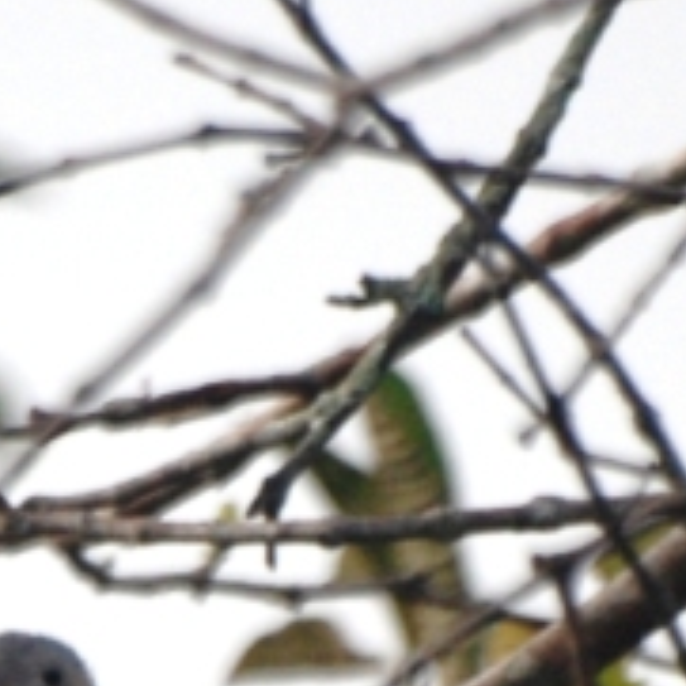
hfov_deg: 0.8
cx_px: -379
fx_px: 48586
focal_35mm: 2167
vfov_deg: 0.8
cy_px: 648
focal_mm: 300
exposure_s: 1/1000
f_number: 5.6
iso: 400
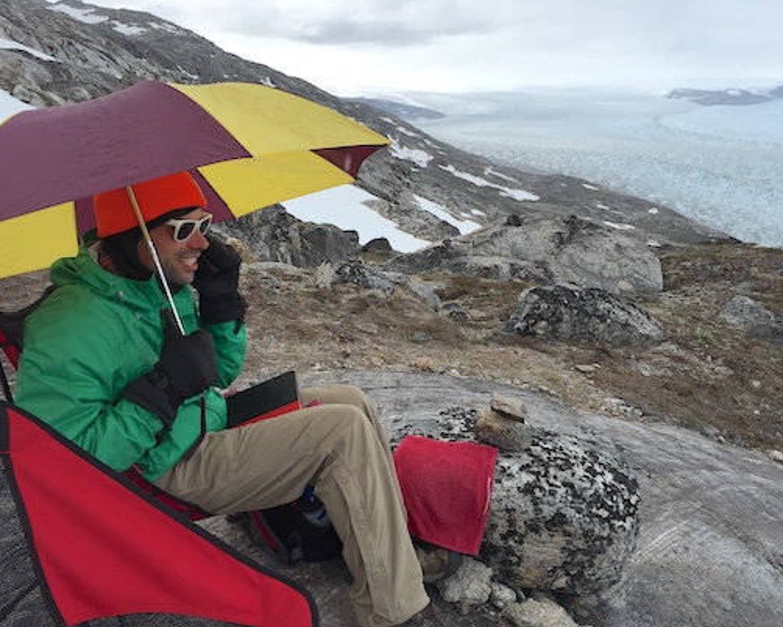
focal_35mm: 31
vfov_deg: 47.1
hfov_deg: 57.2
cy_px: 311
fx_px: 719
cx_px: 392
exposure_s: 1/1980
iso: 32
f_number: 2.2
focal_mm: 4.15
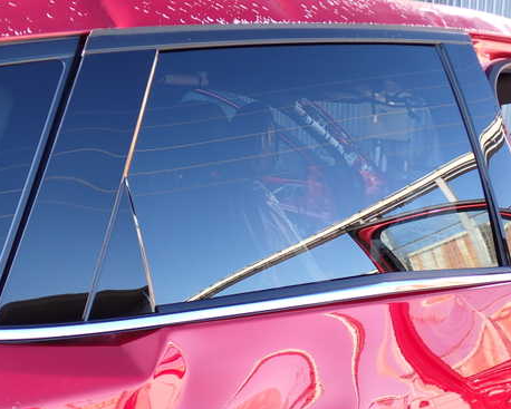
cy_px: 206
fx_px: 696
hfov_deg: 40.3
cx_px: 240
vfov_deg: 32.8
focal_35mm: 46
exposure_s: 1/125
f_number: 2.5
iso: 100
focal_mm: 6.37
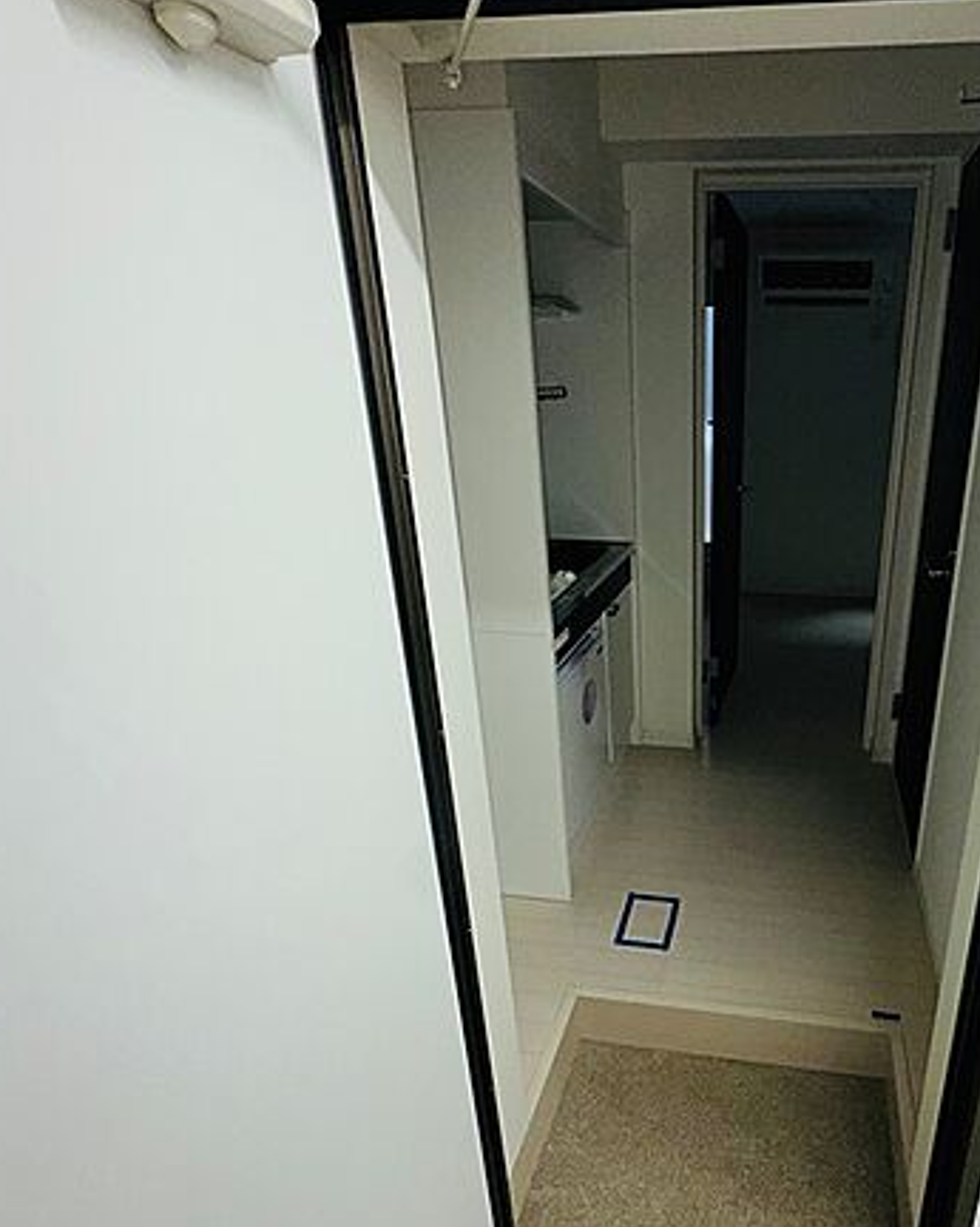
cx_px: 722
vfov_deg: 83.3
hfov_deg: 66.8
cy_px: 622
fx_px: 690
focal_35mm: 19
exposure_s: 1/122
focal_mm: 2.22
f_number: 2.2
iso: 64
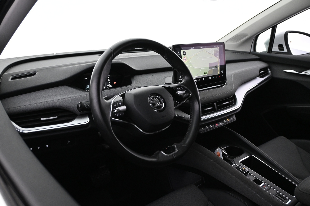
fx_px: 265
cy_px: 103
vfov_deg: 42.6
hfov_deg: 60.7
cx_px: 155
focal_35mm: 31
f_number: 3.8
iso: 1600
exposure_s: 1/40
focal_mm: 20.5
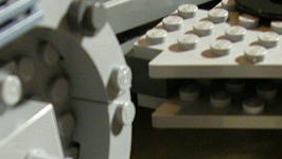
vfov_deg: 12.1
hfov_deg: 22.0
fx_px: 726
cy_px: 222
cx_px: 152
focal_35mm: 97
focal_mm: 5.6
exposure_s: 1/12.6
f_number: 2.7
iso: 400
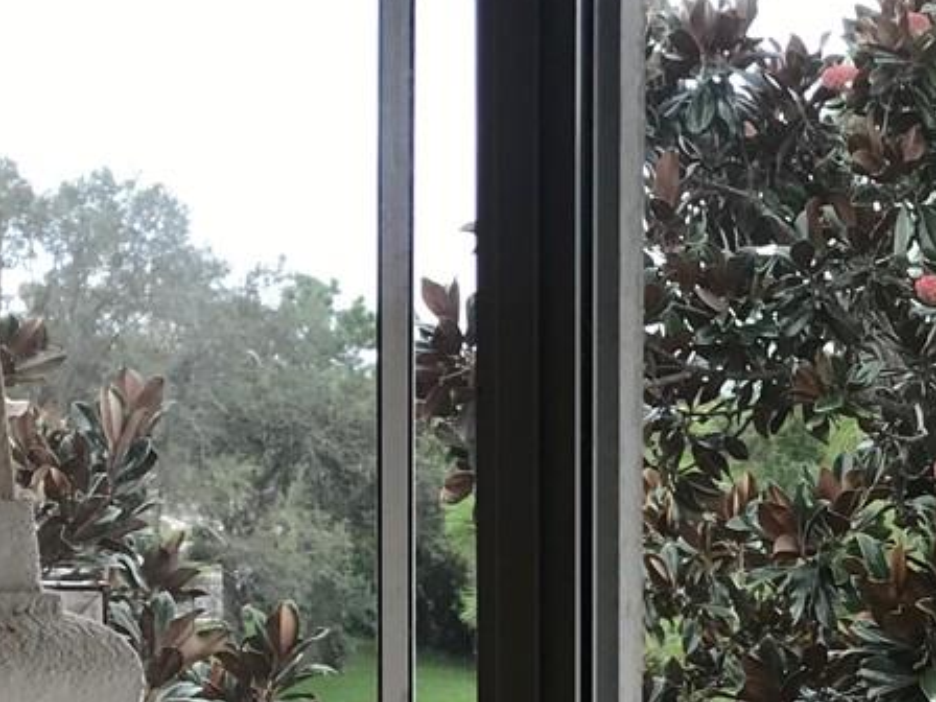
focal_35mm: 100
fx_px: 2704
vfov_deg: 14.1
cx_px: 980
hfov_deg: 19.0
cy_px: 972
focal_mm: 3.99
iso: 20
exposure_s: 1/120
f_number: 1.8
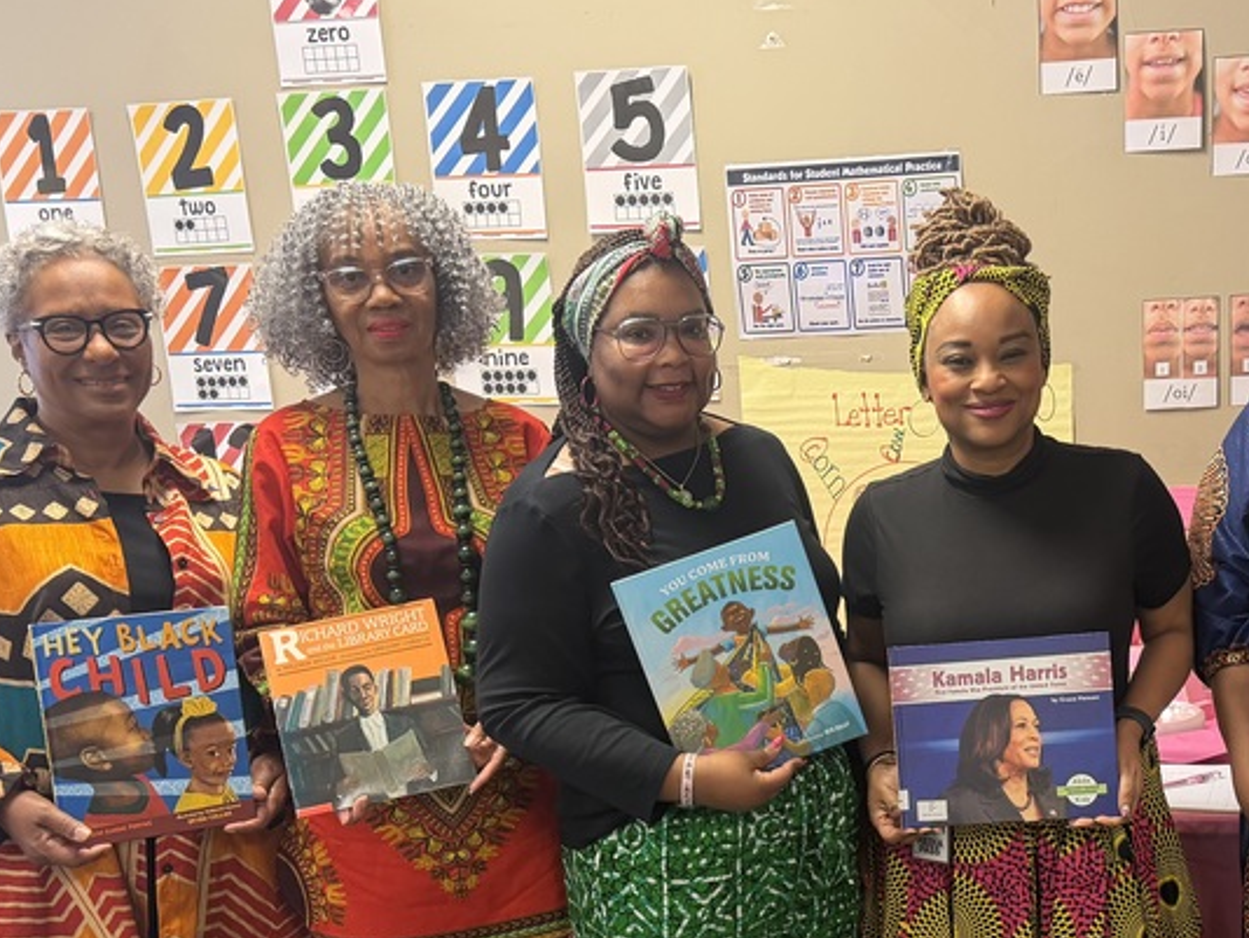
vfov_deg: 30.9
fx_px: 1660
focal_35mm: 46
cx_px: 940
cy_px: 720
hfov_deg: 40.1
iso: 200
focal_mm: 6.76
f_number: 1.78
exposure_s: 1/60
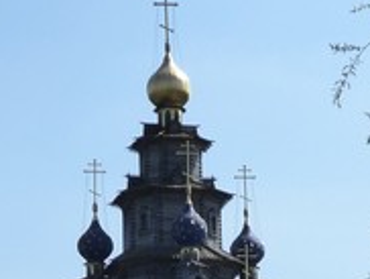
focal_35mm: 172
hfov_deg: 11.5
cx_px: 189
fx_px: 1841
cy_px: 401
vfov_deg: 8.5
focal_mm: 8.4
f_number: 4.5
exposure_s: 1/800
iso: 160
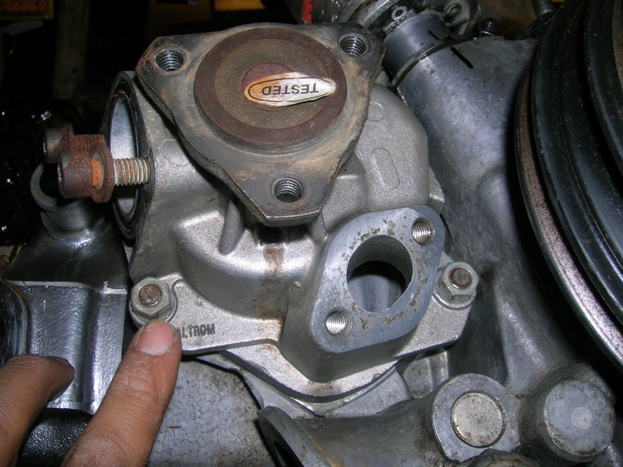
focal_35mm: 34
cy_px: 234
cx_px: 312
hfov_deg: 54.0
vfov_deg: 41.8
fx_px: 612
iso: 50
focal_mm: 5.7
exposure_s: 1/60.1
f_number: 4.9
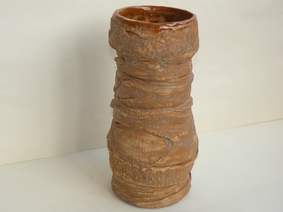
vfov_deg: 26.1
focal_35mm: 56
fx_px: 458
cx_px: 142
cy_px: 106
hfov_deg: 34.3
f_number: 4
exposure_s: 1/118
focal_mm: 9.8
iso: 64
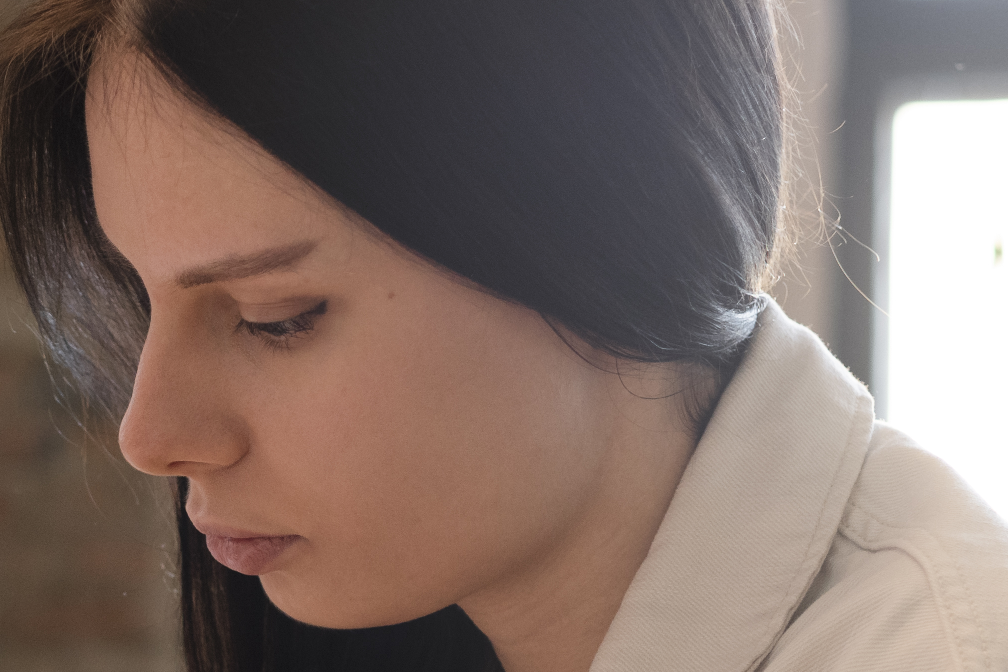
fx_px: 3584
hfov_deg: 15.5
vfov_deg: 10.5
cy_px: 814
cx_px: -178
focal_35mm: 128
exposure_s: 1/200
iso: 500
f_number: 2.8
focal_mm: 35
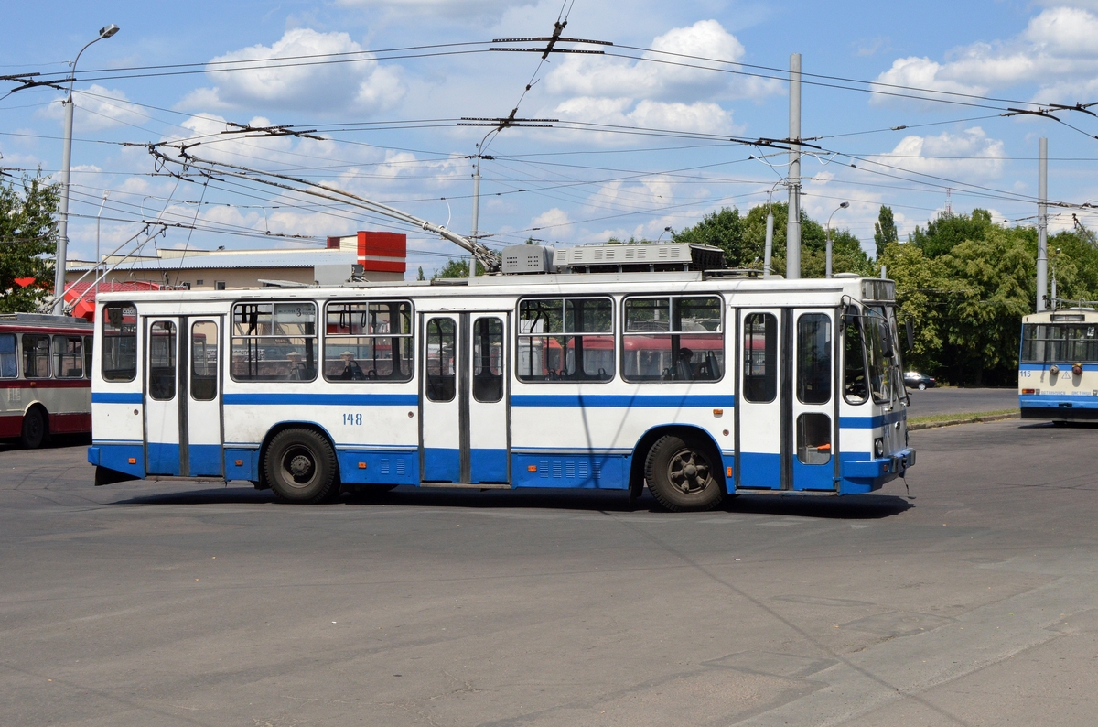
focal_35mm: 57
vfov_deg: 23.7
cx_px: 549
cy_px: 364
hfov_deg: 35.1
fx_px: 1734
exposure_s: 1/800
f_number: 14
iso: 800
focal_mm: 38
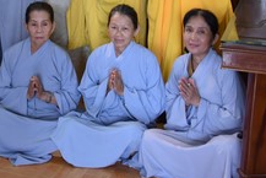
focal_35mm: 72
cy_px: -50
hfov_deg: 27.3
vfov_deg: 17.8
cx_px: 43
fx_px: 532
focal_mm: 24
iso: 1600
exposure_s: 1/60
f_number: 4
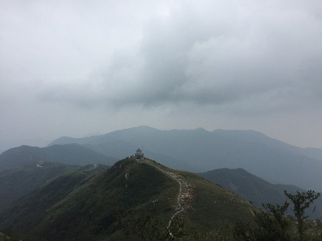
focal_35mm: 29
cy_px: 120
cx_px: 161
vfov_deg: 48.2
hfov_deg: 61.7
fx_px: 270
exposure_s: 1/3049
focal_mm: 4.15
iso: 32
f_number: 2.2
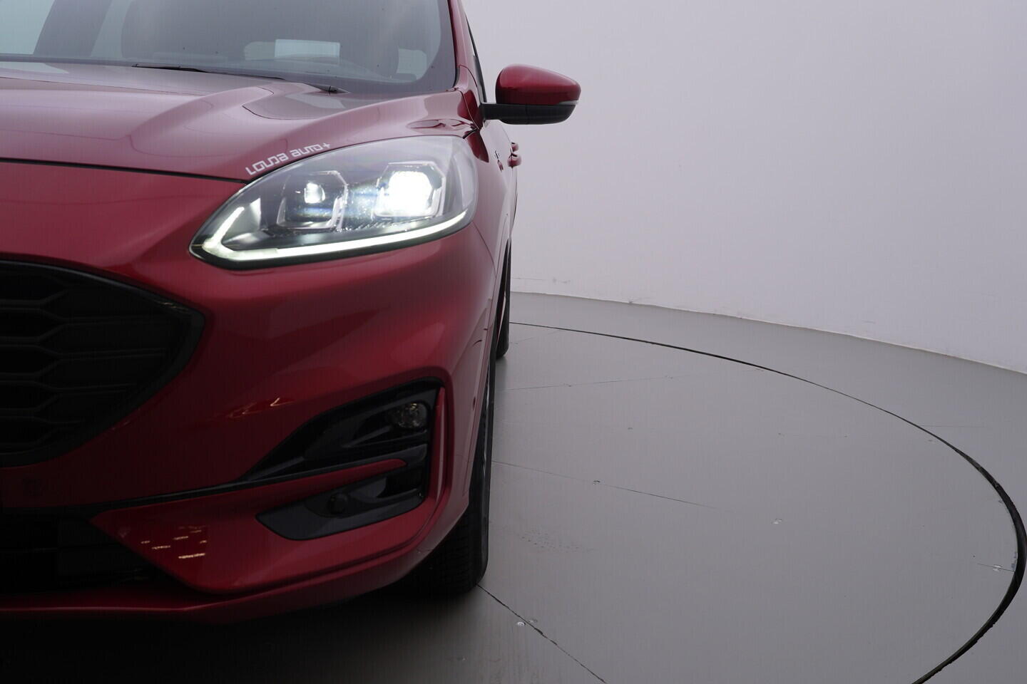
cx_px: 514
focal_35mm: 36
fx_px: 1027
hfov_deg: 53.1
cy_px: 342
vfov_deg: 36.9
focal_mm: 24
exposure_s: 1/100
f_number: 4.5
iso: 125
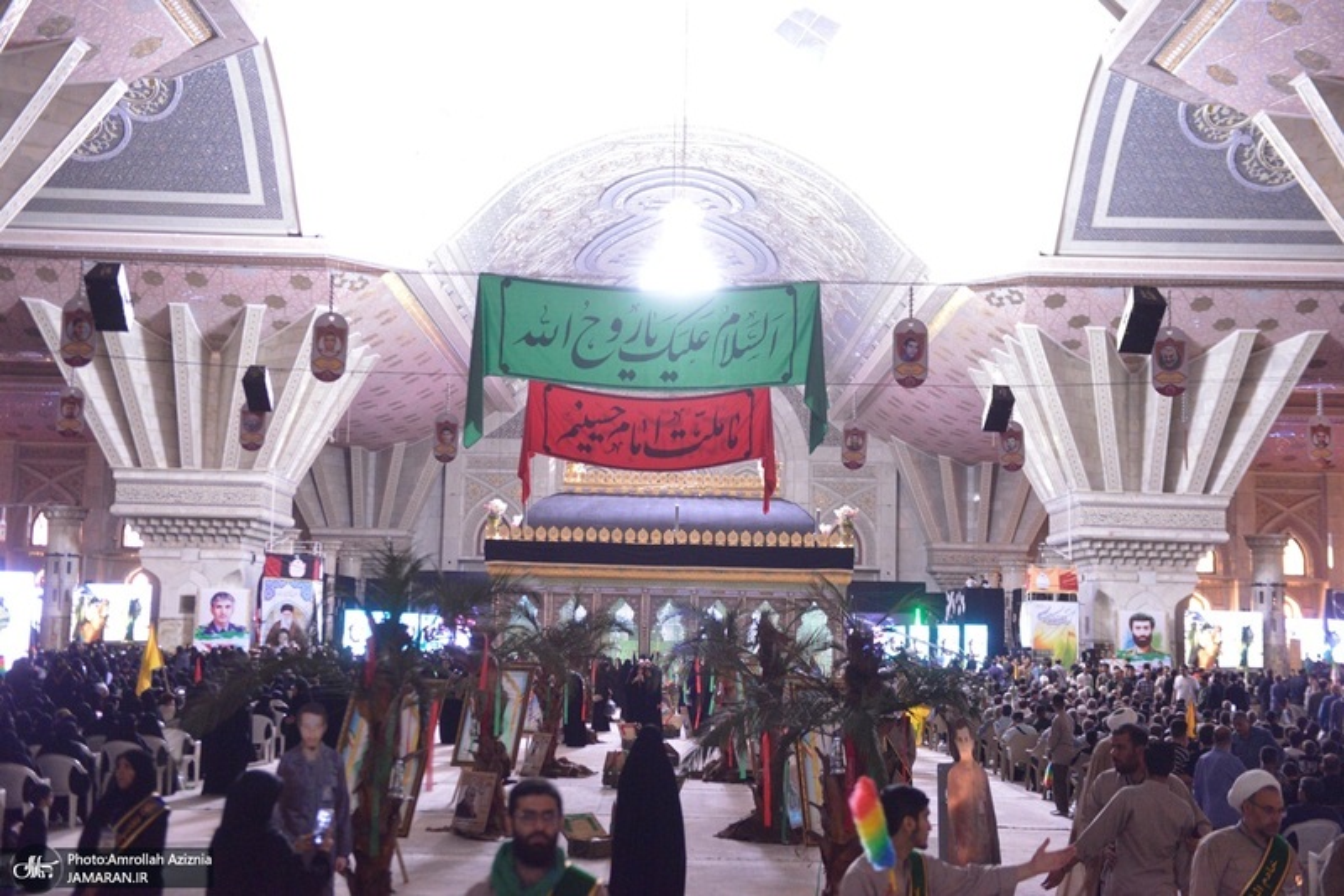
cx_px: 672
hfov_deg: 41.1
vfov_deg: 28.1
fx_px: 1792
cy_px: 448
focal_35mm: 48
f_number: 2.8
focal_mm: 48
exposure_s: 1/50
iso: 5000
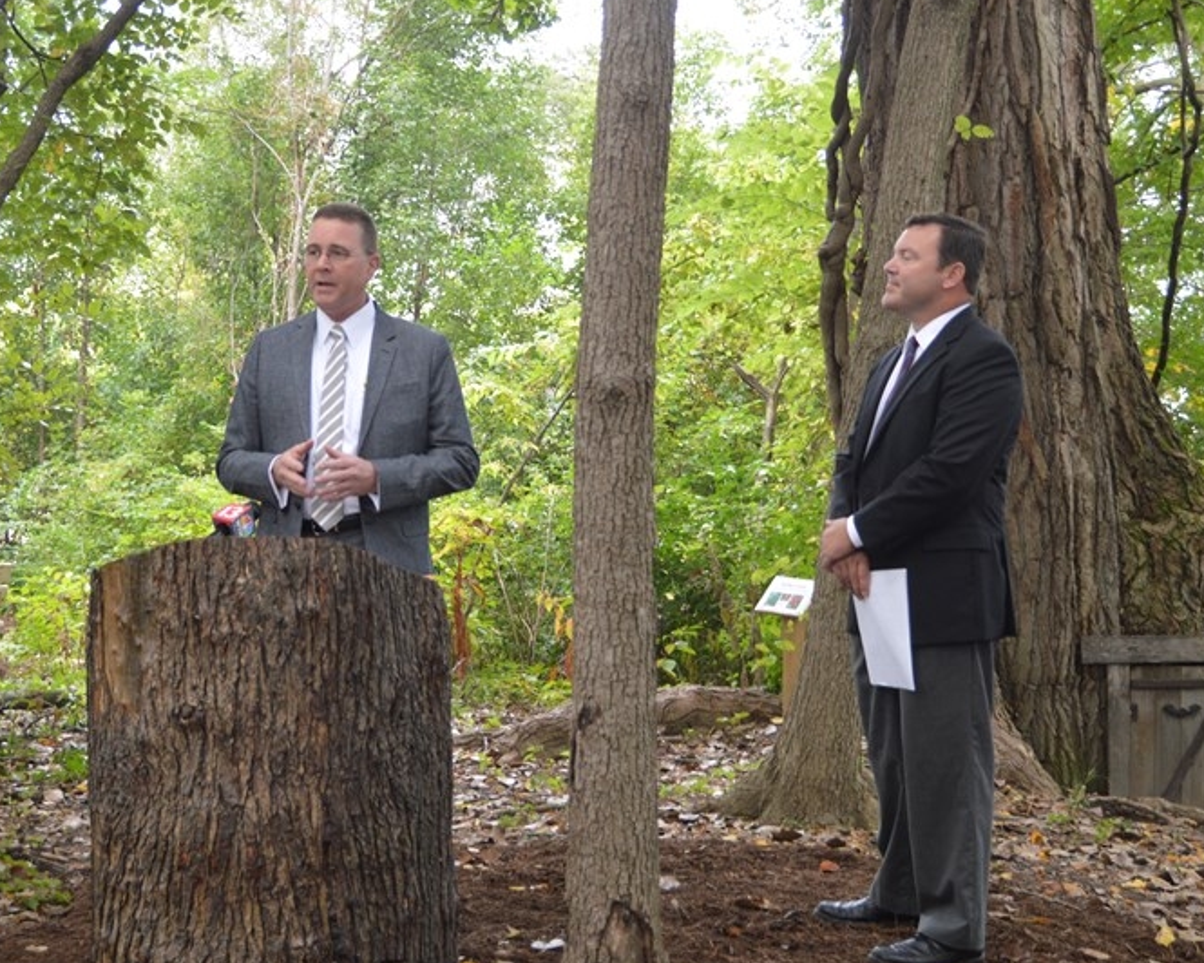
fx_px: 1853
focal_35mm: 52
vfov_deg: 29.1
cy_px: 501
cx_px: 588
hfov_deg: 36.0
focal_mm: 24
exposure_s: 1/80
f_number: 4.5
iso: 400
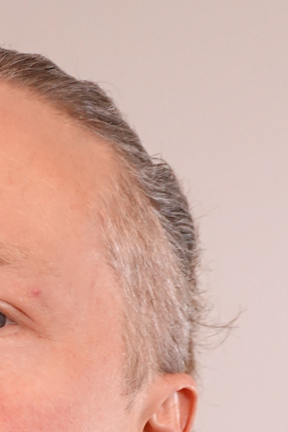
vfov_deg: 12.5
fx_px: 1859
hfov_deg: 8.7
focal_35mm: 155
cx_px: -67
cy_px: 685
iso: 500
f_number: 3.5
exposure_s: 1/40
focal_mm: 13.56
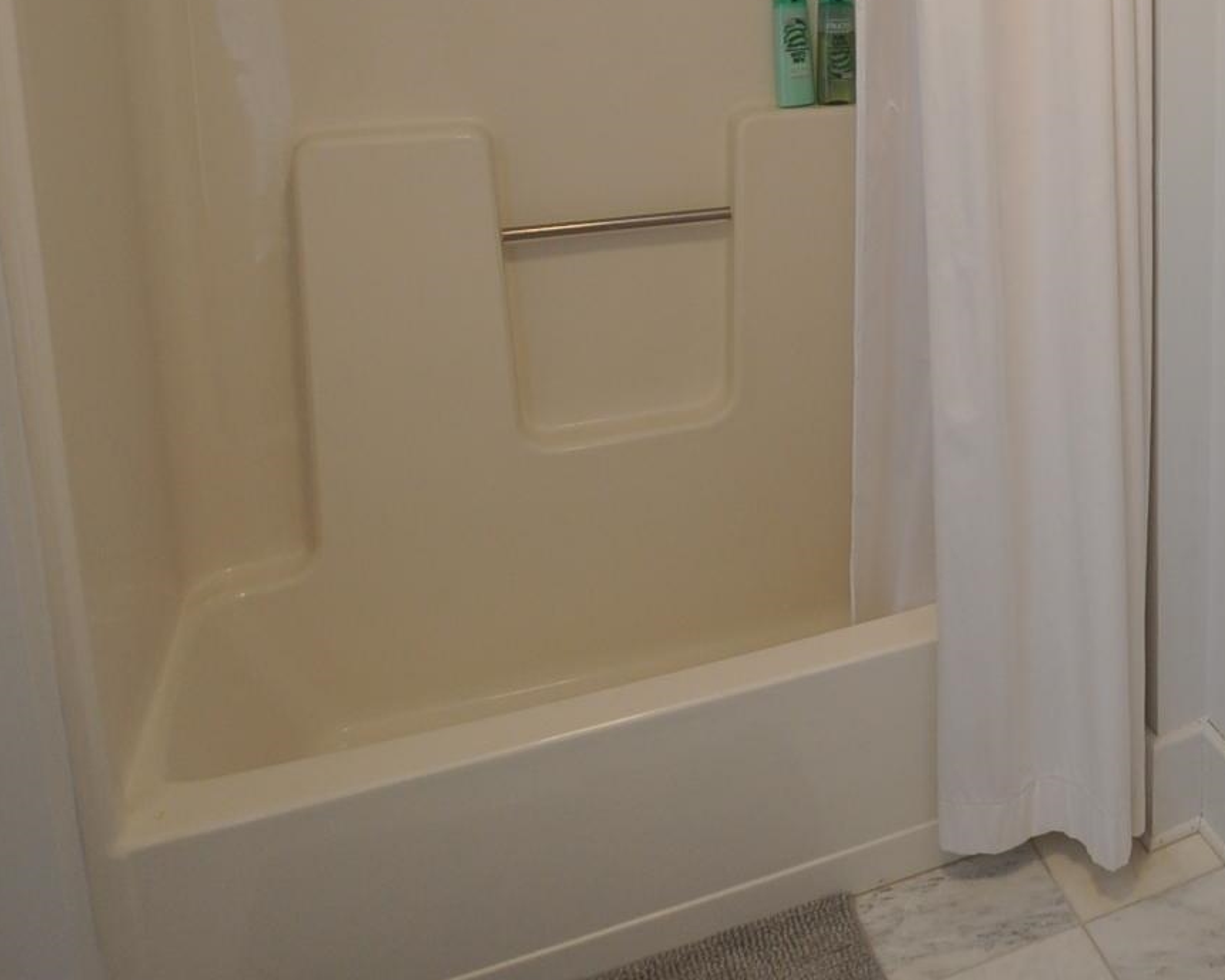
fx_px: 1269
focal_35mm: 35
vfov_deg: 38.6
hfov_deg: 44.0
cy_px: 58
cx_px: 1224
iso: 400
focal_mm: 10
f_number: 4
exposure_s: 1/60
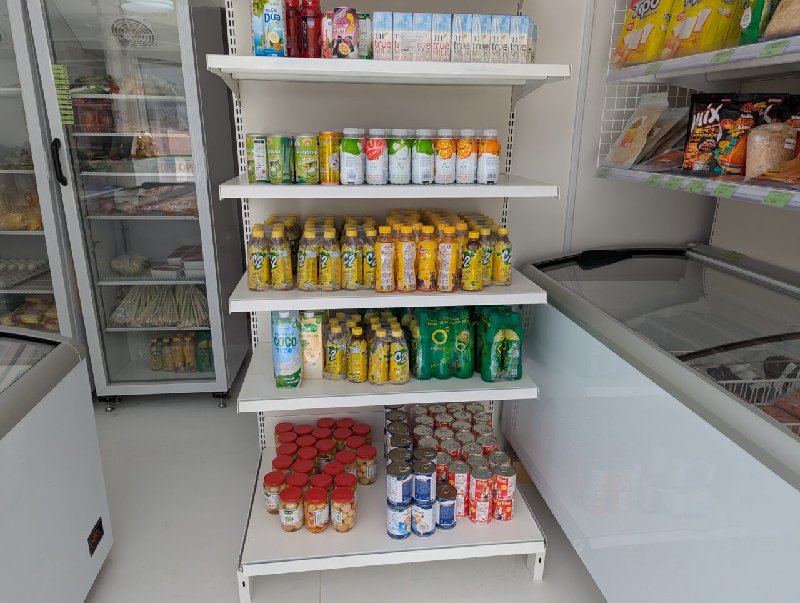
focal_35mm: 24
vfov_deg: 56.9
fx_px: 555
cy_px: 302
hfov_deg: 71.5
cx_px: 400
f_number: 1.85
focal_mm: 6.81
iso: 43
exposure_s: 1/335
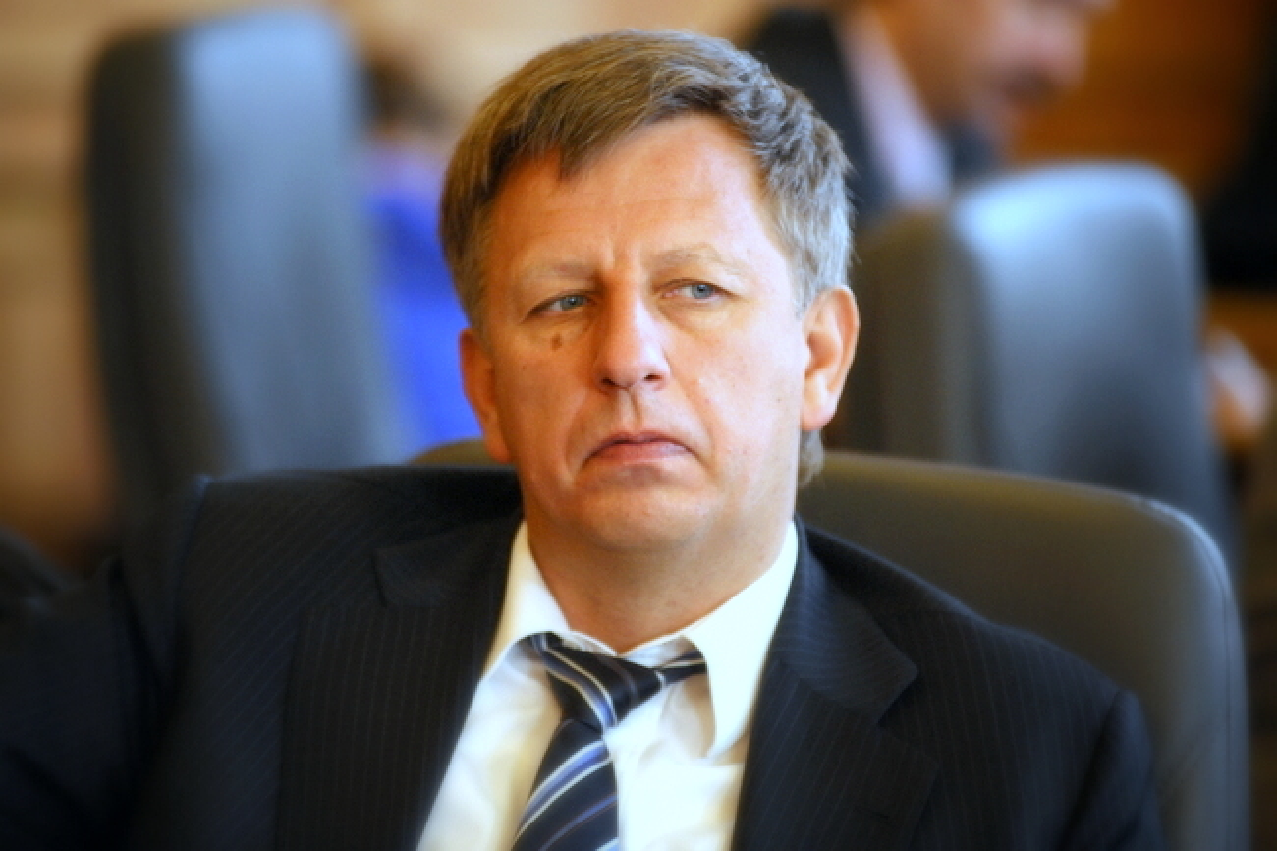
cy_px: 426
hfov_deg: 10.3
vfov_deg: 6.9
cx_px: 638
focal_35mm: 200
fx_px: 7092
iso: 1600
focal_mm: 200
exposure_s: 1/200
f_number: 2.8
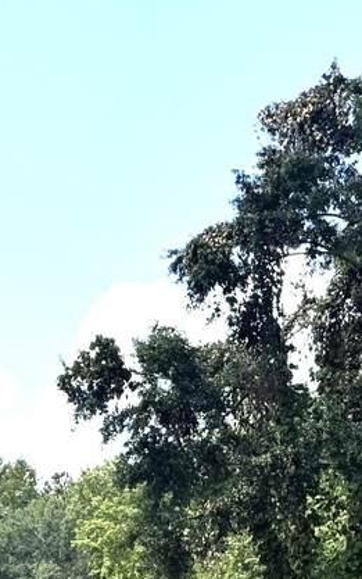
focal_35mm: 78
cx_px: -132
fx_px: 1230
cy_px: 608
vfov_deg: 24.9
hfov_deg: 15.8
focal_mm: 6.76
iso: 80
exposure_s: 1/4310
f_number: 1.78
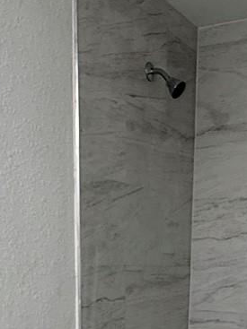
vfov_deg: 27.1
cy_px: 418
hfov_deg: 24.0
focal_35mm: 61
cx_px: 144
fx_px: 581
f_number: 2.2
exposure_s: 1/120
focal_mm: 2.22
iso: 160
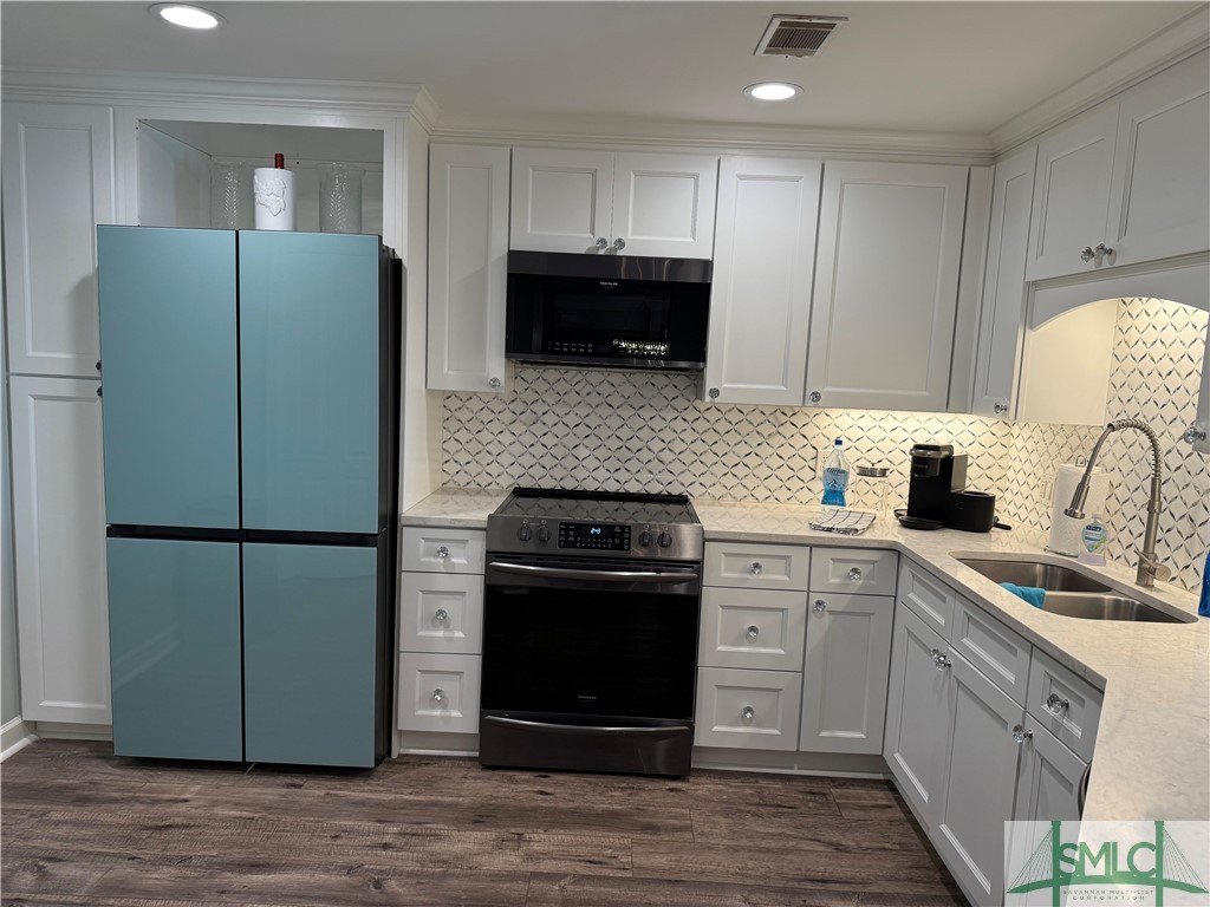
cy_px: 454
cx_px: 605
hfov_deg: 71.6
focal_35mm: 24
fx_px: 839
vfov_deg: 56.8
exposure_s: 1/137
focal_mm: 6.76
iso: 125
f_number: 1.78
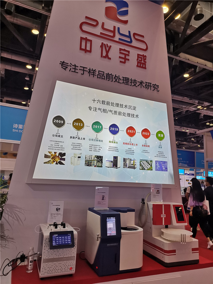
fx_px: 213
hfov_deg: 53.1
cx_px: 106
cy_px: 142
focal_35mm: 26
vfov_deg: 67.3
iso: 125
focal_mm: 5.5
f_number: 1.8
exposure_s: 1/100
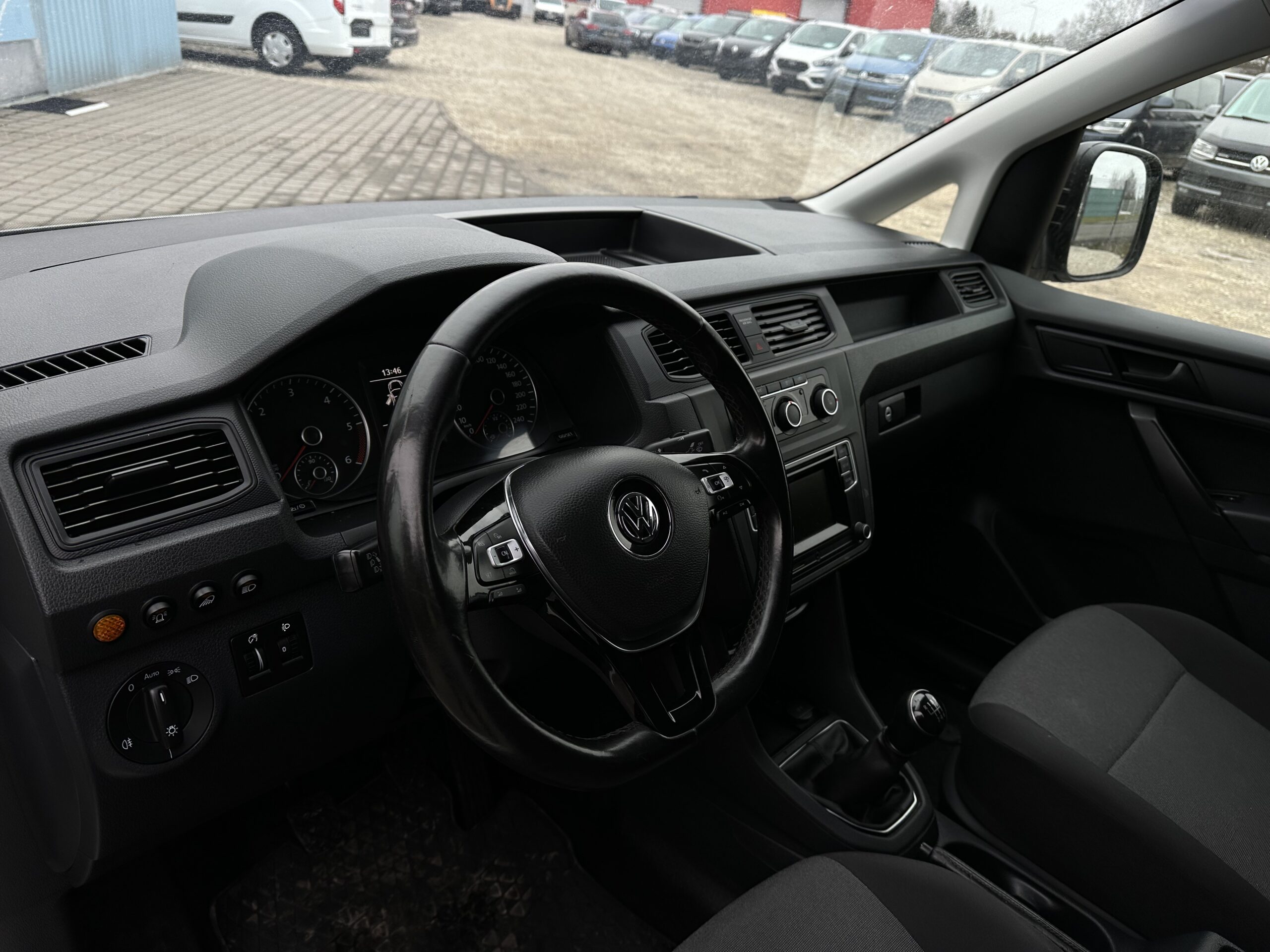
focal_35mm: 24
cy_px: 476
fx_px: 881
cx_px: 635
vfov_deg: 56.8
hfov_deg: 71.6
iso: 64
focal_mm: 6.86
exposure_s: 1/211
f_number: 1.78
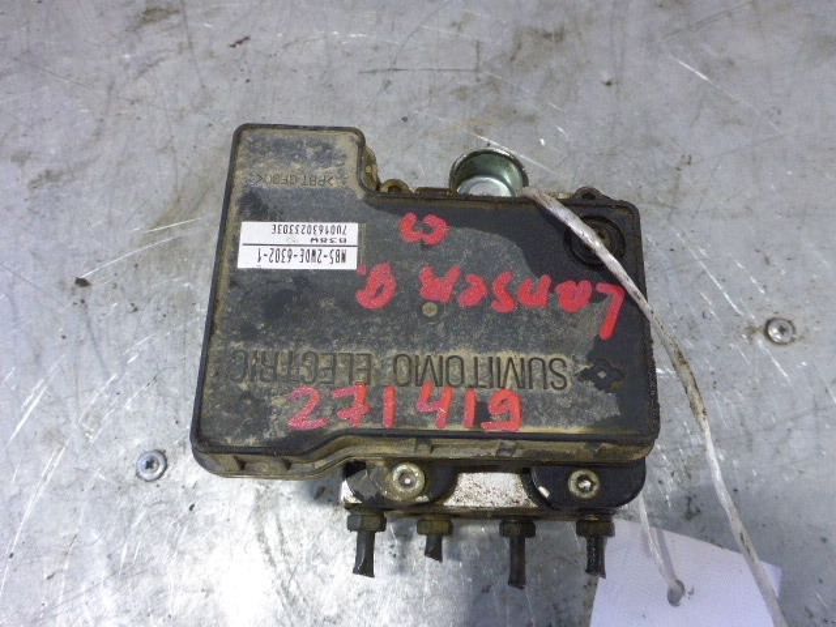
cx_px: 418
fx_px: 676
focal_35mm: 28
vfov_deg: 49.7
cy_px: 314
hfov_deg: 63.4
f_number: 3.3
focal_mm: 4.9
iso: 400
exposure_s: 1/40
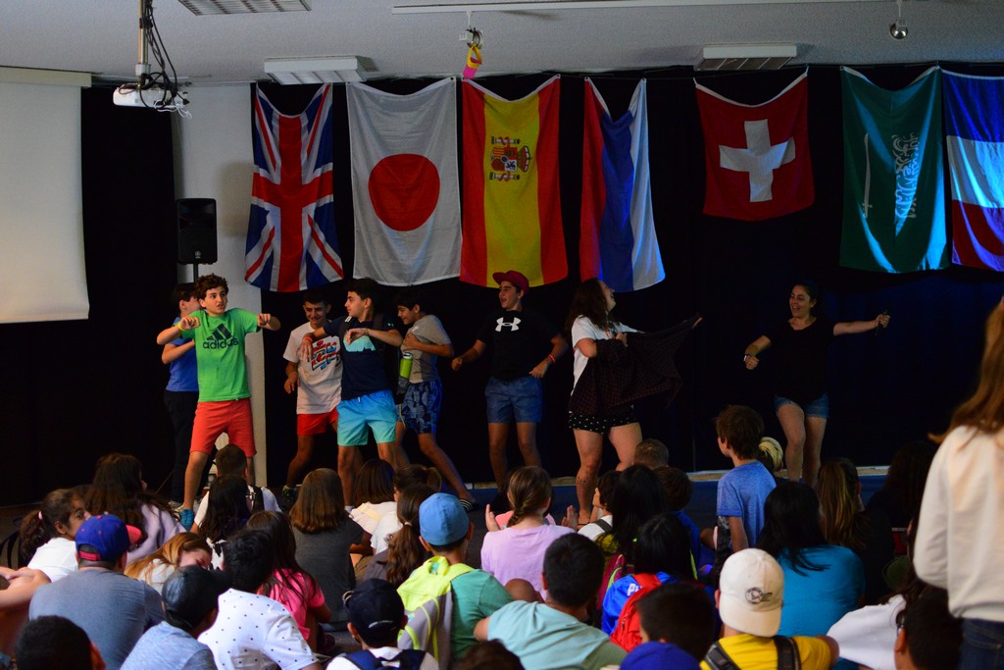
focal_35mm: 52
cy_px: 335
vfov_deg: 25.8
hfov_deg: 37.8
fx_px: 1464
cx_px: 502
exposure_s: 1/320
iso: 3200
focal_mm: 35
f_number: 1.8
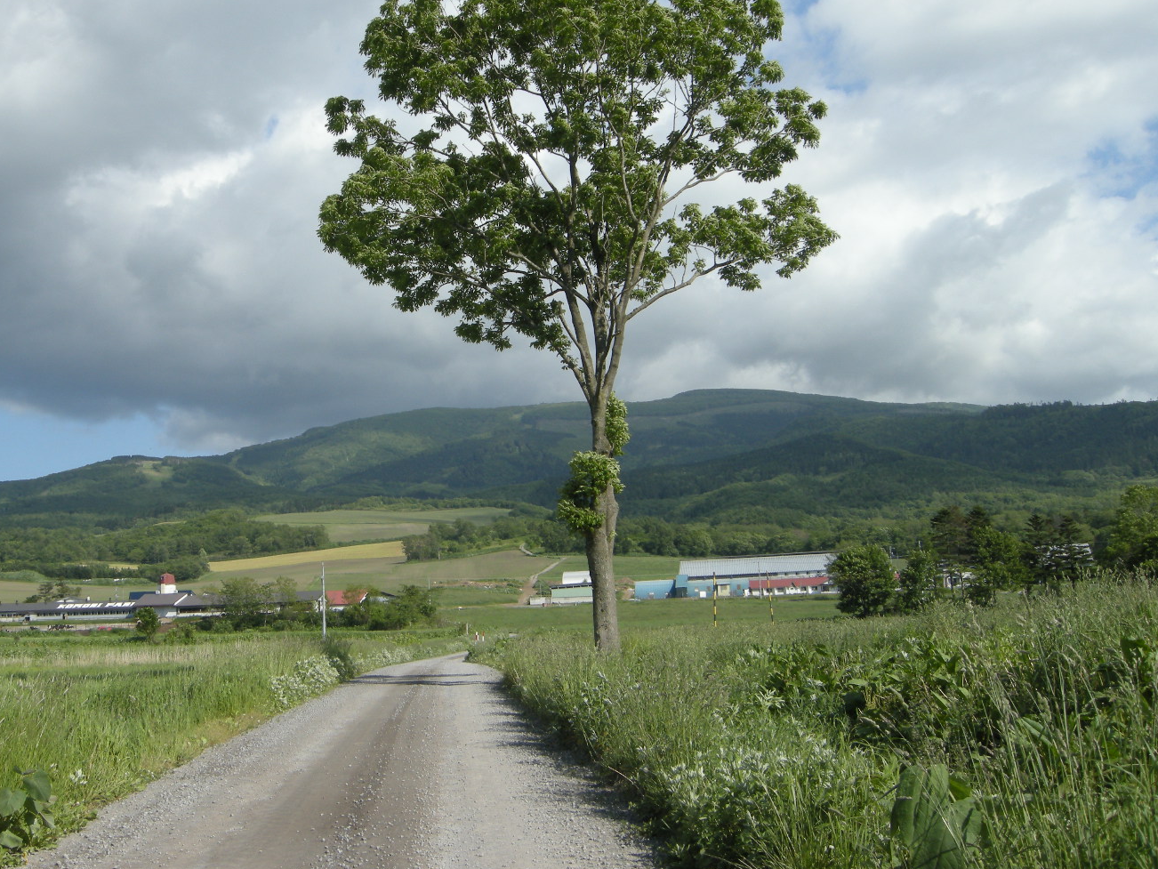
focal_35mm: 43
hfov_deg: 43.6
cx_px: 453
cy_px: 382
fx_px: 1439
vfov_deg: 33.6
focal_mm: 7.5
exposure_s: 1/262
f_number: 6.1
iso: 64
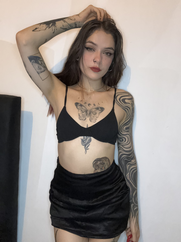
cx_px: 90
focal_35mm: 30
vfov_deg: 60.0
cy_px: 121
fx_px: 209
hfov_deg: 46.8
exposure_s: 1/27
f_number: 1.9
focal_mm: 2.69
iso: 500
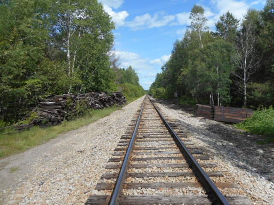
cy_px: 102
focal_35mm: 25
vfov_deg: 54.9
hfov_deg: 69.4
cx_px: 137
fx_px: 198
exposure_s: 1/640
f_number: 3.7
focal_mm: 4.5
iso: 80
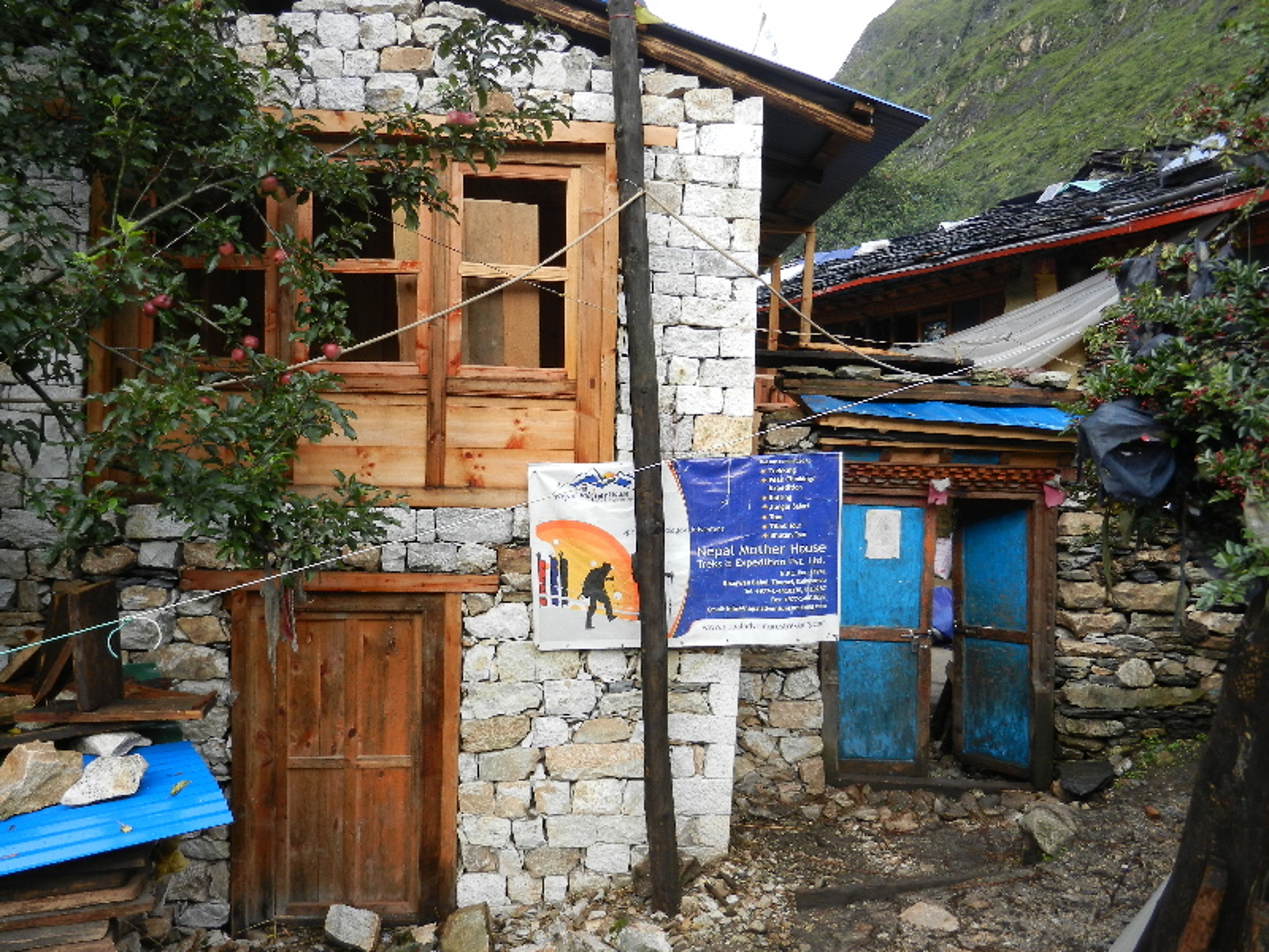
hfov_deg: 61.7
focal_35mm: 29
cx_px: 634
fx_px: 1063
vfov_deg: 48.2
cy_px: 476
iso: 160
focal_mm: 5.1
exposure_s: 1/160
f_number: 3.6
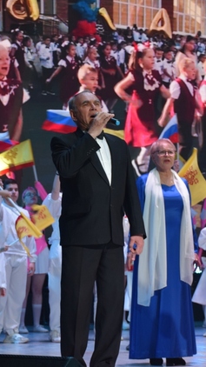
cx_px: 122
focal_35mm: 124
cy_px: 184
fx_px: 1206
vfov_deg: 17.3
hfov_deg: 9.8
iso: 640
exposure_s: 1/60
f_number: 4.8
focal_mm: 52
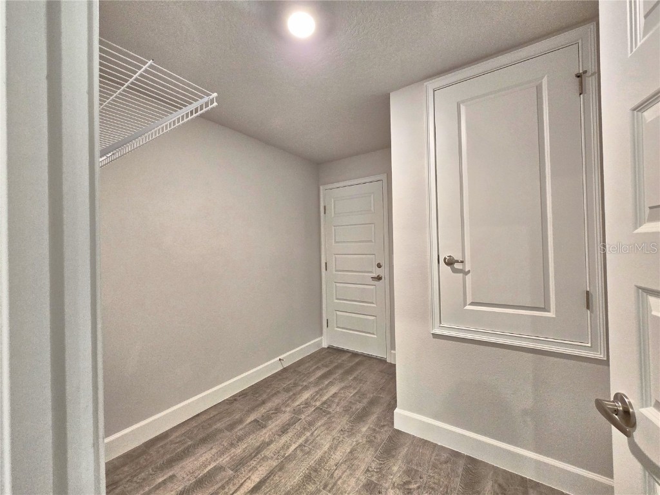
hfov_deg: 106.2
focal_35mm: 13
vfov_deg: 89.9
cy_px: 248
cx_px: 330
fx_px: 248
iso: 400
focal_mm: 2.2
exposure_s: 1/60
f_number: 2.2
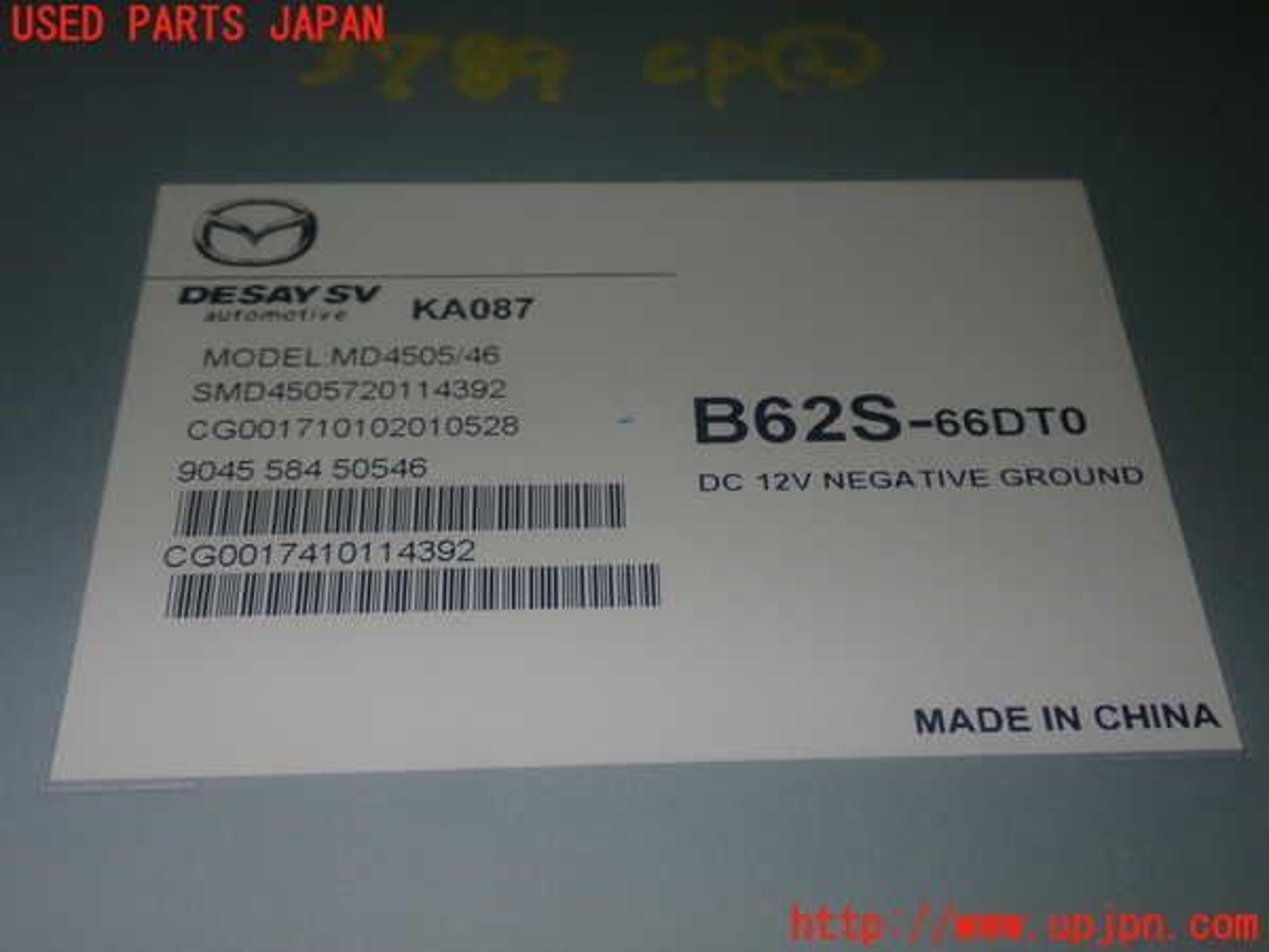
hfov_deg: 40.4
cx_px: 634
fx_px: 1723
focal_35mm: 47
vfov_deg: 30.9
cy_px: 476
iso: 200
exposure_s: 1/50
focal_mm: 8.4
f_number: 9
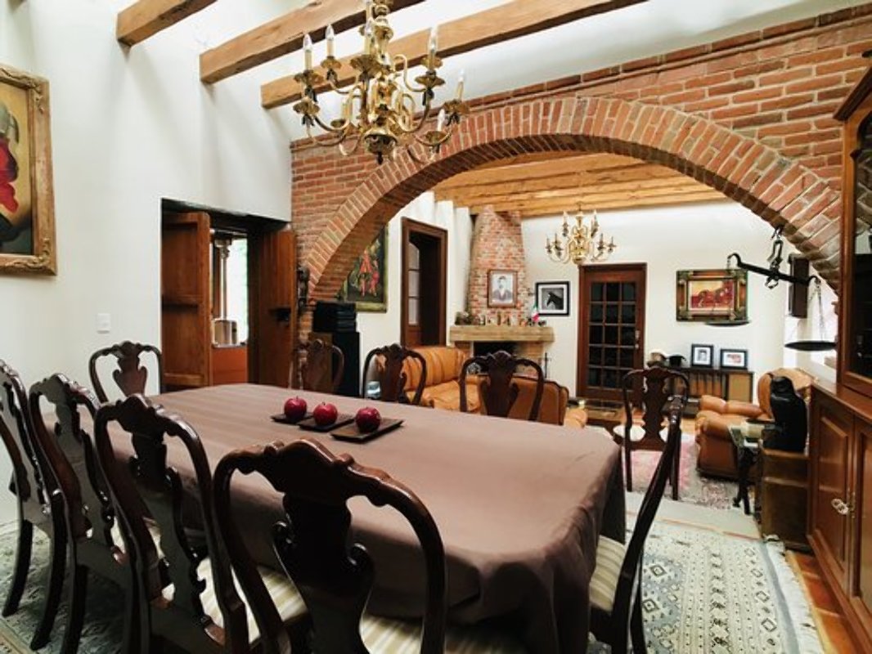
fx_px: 705
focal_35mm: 28
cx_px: 436
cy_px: 327
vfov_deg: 49.8
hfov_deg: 63.4
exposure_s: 1/20
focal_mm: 3.99
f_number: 1.8
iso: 40
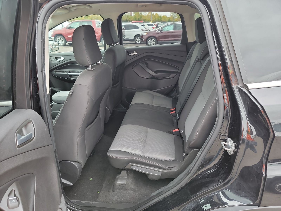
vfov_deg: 56.8
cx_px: 140
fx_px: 195
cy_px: 106
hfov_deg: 71.6
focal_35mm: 24
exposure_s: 1/59
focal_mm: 6.7
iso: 155
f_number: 1.8
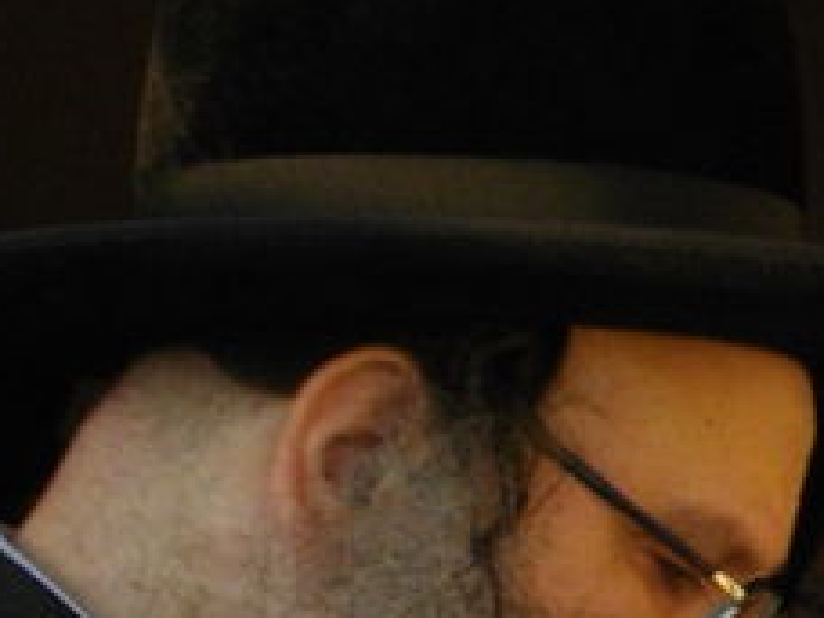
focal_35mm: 190
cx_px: 1265
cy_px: 726
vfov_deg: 7.8
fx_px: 4523
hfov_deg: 10.1
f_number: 8.8
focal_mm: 5.7
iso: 100
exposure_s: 1/60
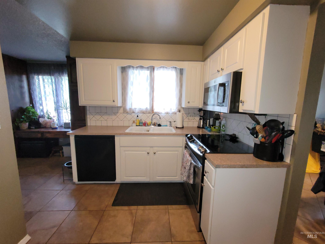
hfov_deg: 106.2
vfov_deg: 89.9
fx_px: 122
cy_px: 122
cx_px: 162
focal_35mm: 13
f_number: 2.2
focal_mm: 2.2
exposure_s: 1/60
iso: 400
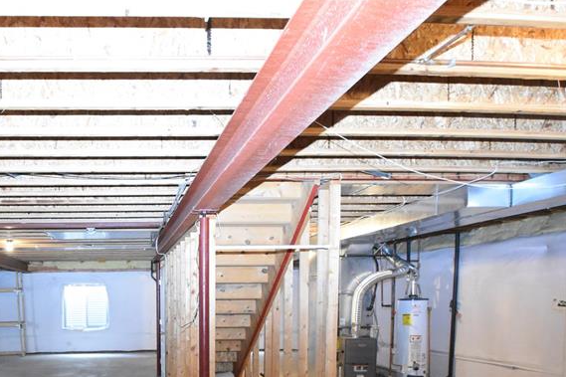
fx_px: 424
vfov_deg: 43.8
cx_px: 137
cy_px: 337
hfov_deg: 63.2
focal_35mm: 27
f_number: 3.5
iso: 6400
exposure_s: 1/125
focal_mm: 10
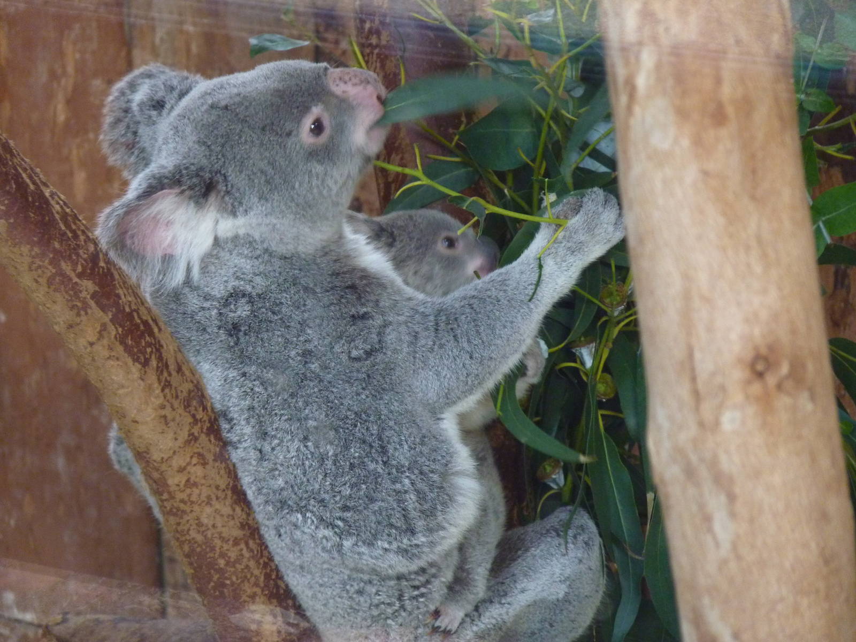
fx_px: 6973
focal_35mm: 282
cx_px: 428
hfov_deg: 7.0
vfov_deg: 5.3
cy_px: 321
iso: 400
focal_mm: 50.1
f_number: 3.7
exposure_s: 1/20
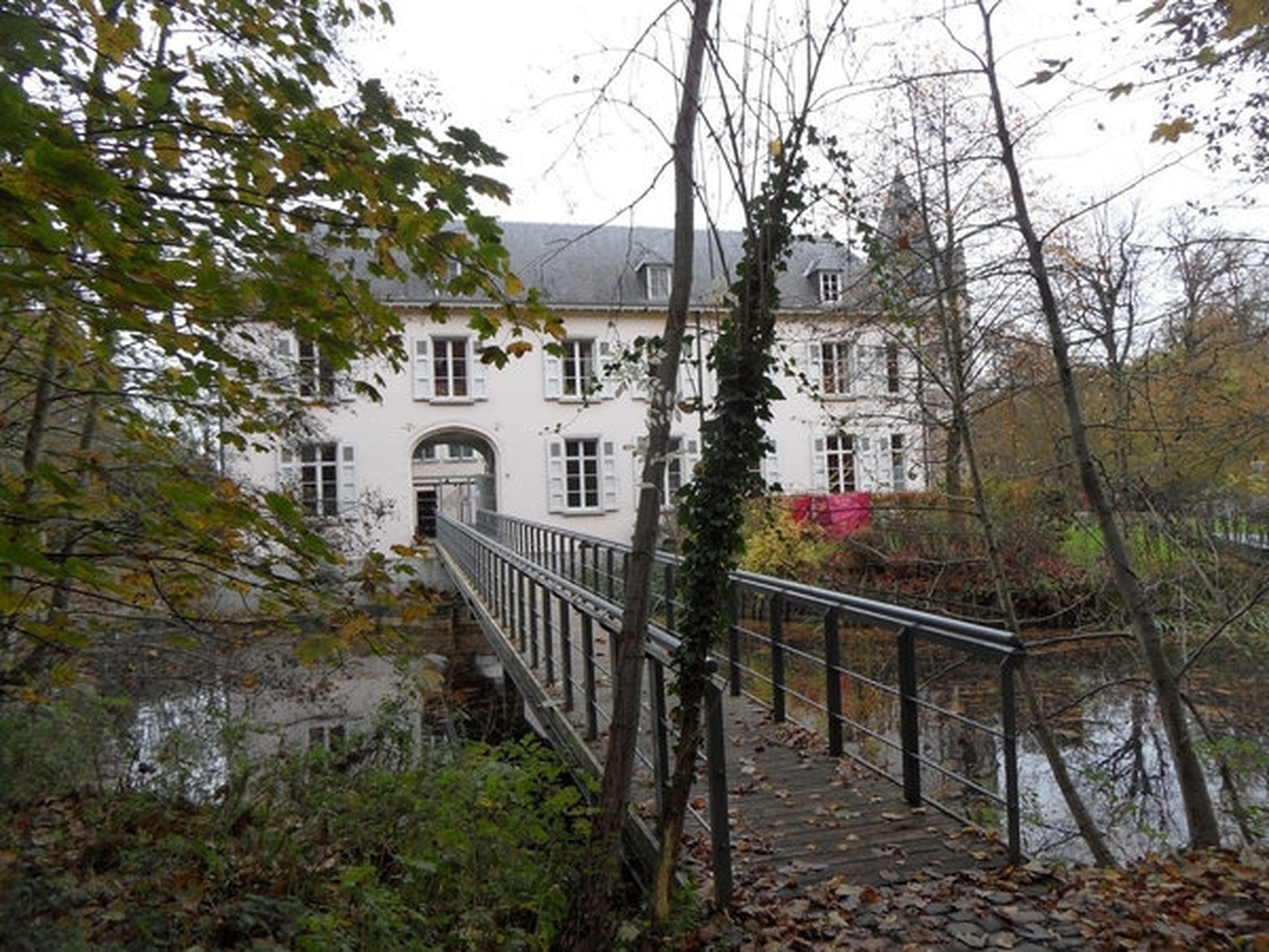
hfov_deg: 71.6
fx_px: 880
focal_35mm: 24
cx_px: 634
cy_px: 476
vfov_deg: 56.8
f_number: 3.2
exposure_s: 1/60
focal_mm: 3.9
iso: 100
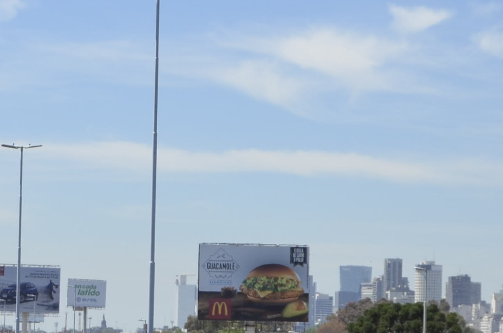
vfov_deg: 8.5
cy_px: 192
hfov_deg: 12.8
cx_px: 144
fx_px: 2244
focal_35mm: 161
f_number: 4
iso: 200
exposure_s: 1/1600
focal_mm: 28
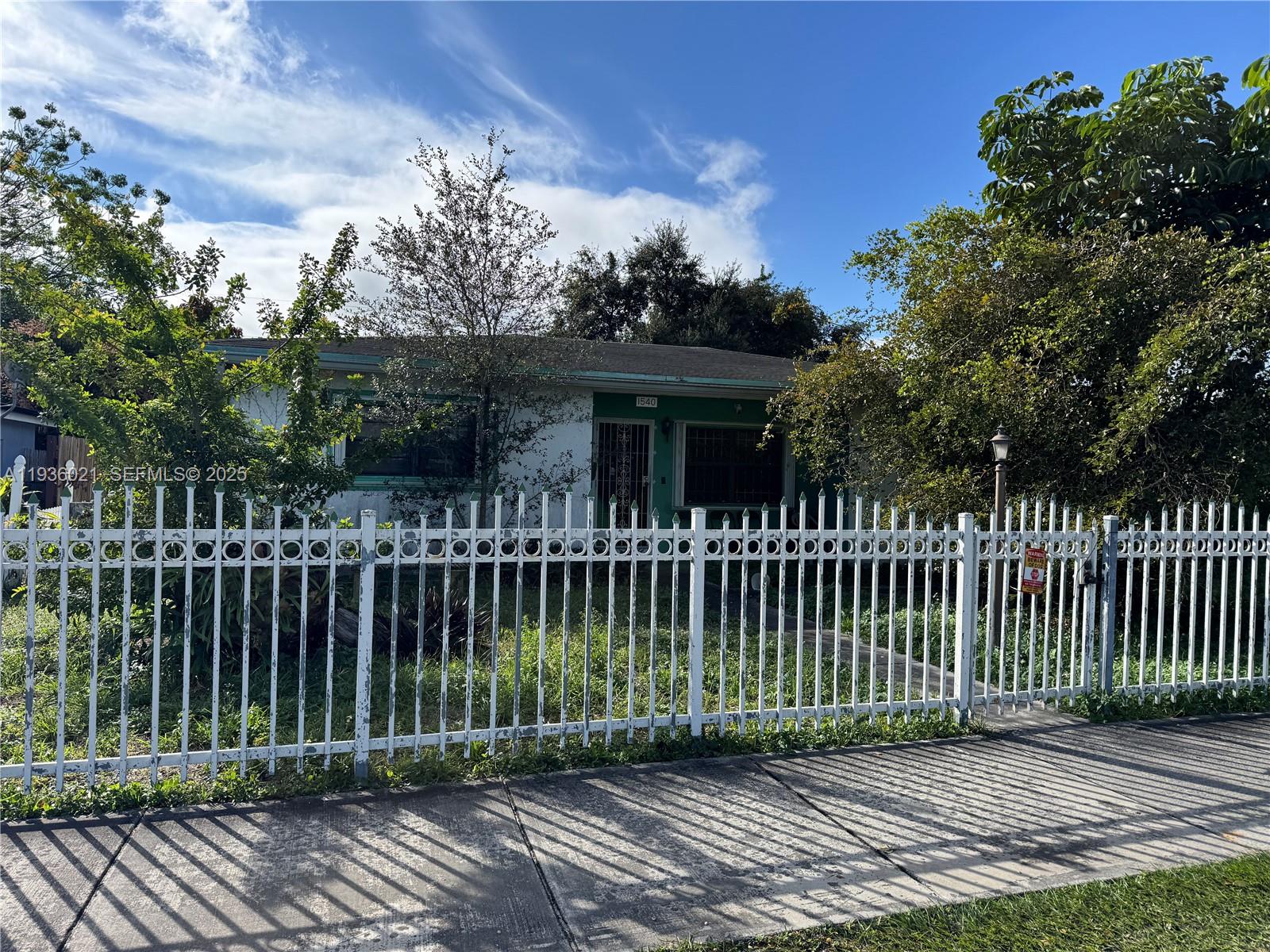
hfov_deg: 71.6
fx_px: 881
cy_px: 476
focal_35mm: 24
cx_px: 635
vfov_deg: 56.8
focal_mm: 6.76
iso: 80
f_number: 1.78
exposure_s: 1/4608
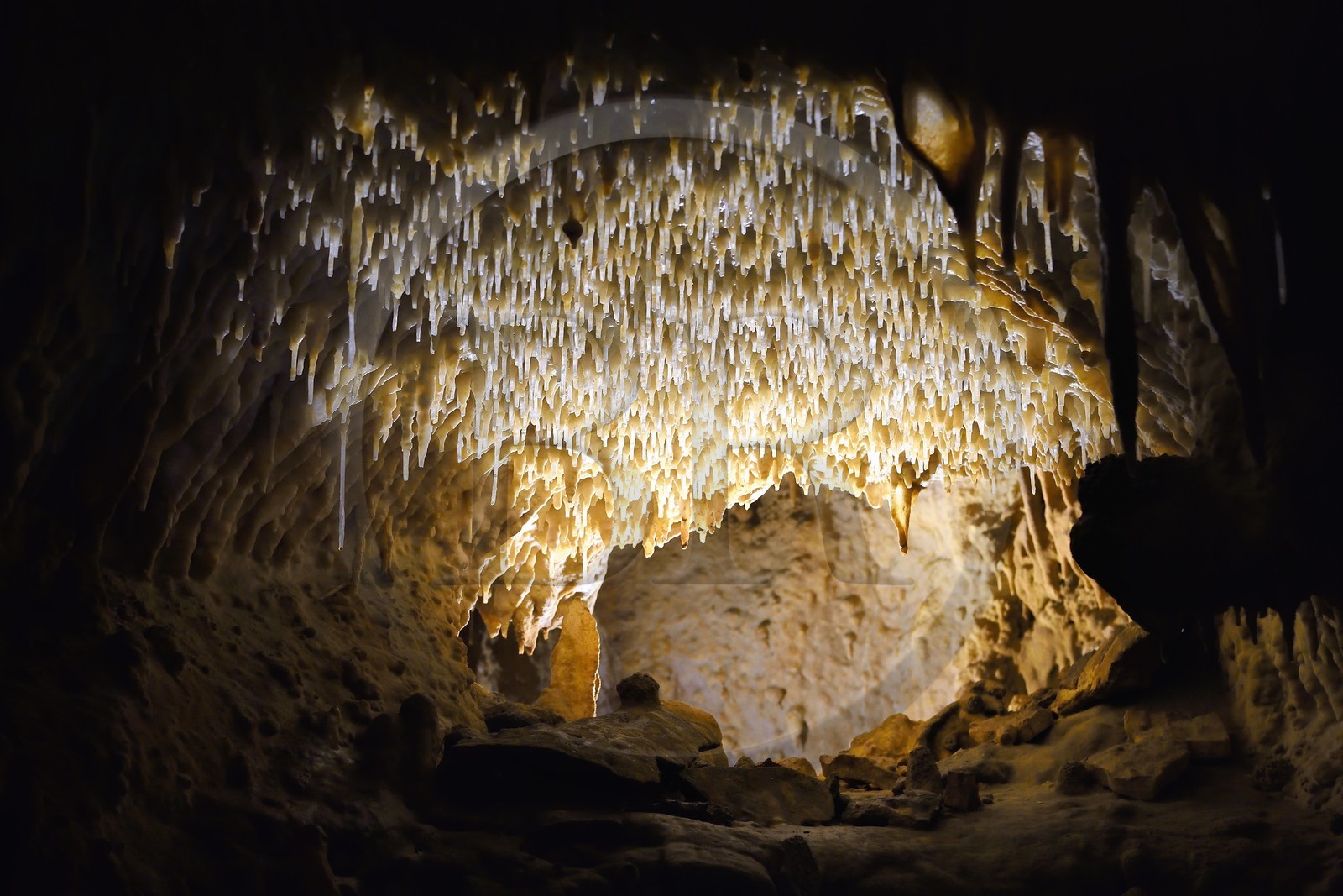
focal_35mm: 62
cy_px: 448
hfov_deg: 32.4
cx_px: 672
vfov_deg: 21.9
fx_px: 2313
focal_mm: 62
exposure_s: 1/40
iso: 1600
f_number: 6.3
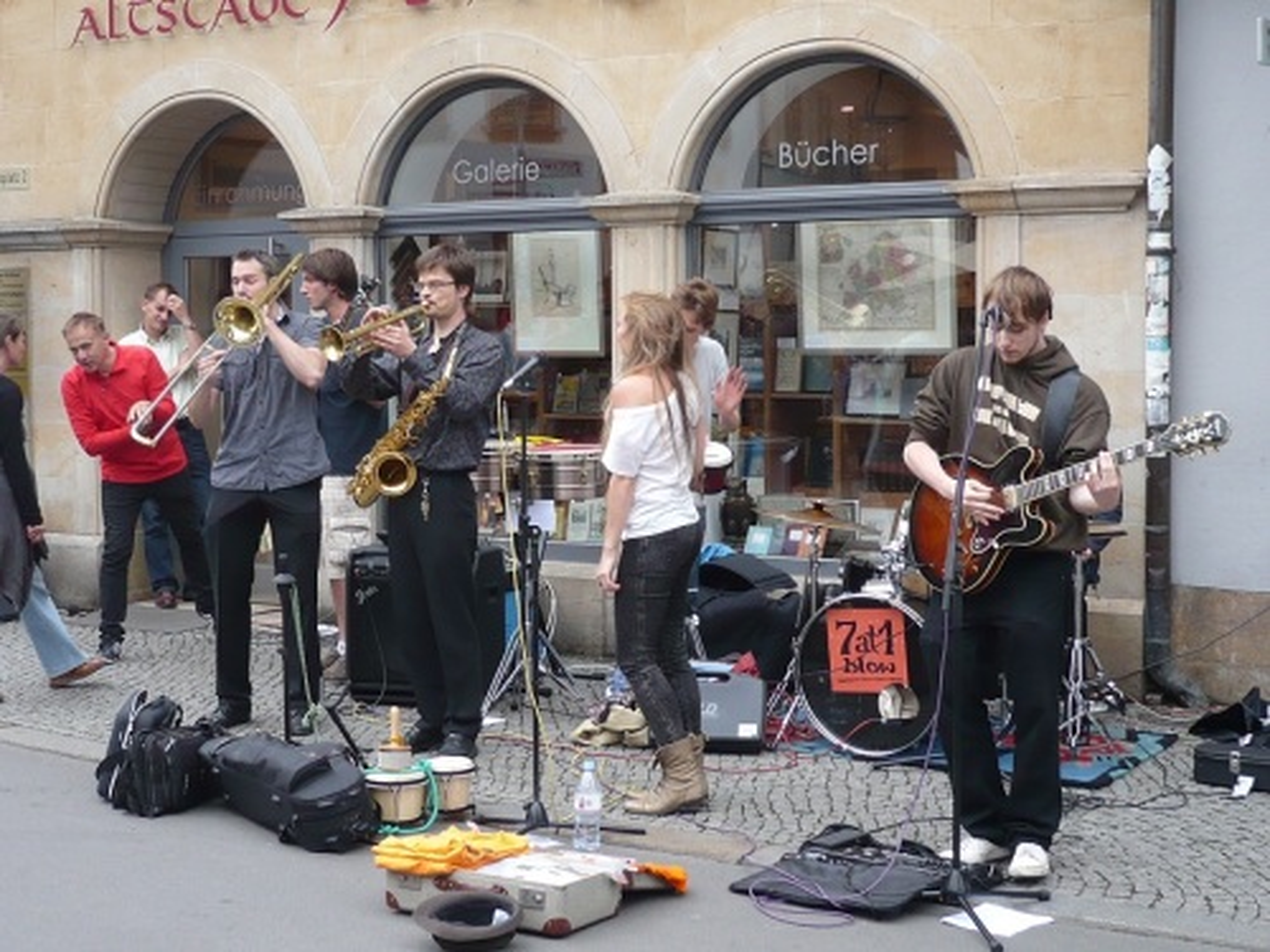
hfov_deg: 31.7
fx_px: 2238
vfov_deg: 24.0
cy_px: 476
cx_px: 635
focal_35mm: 61
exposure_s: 1/80
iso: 100
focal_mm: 7.5
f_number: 3.2
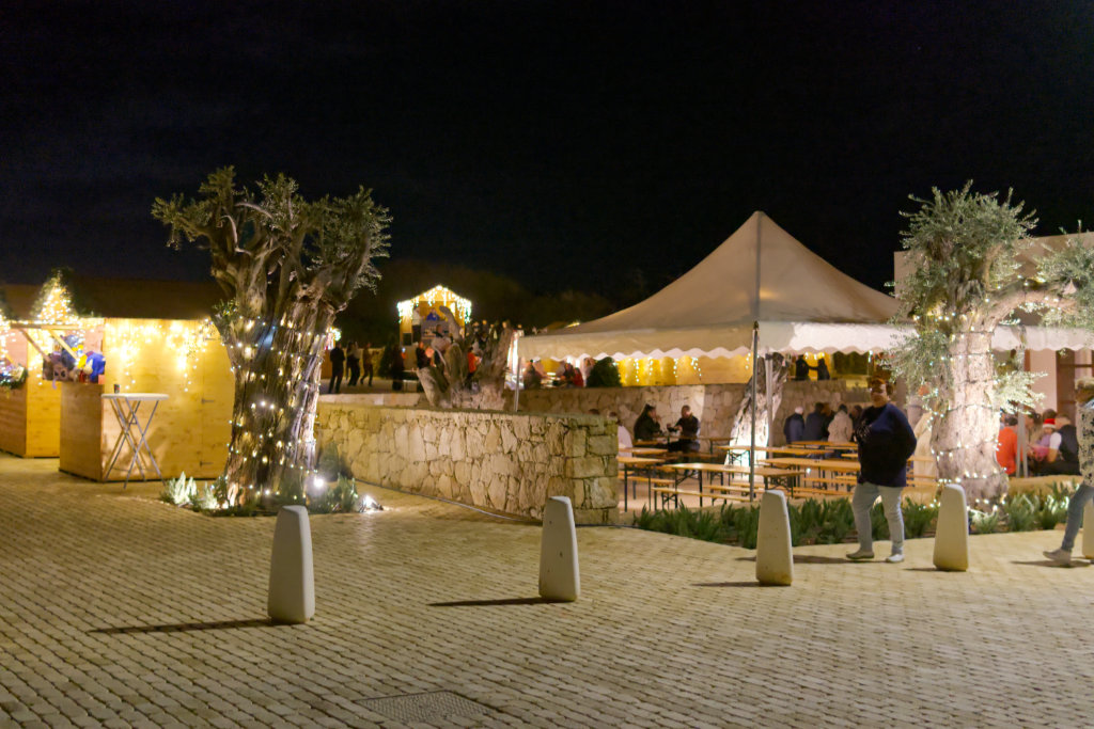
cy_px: 364
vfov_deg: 29.9
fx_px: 1368
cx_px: 547
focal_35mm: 45
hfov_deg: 43.6
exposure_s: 1/160
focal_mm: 30
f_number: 2
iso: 5000
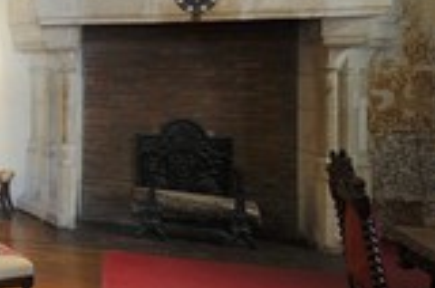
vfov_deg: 26.6
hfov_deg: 31.1
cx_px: -128
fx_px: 603
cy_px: 79
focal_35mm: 50
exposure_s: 1/2
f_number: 8
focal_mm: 19
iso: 200
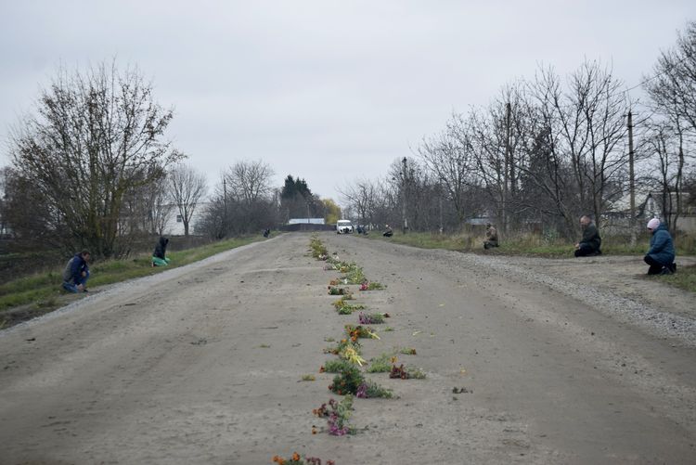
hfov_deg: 29.8
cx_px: 348
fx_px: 1306
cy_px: 232
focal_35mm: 68
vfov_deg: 20.2
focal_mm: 45
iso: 400
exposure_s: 1/400
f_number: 5
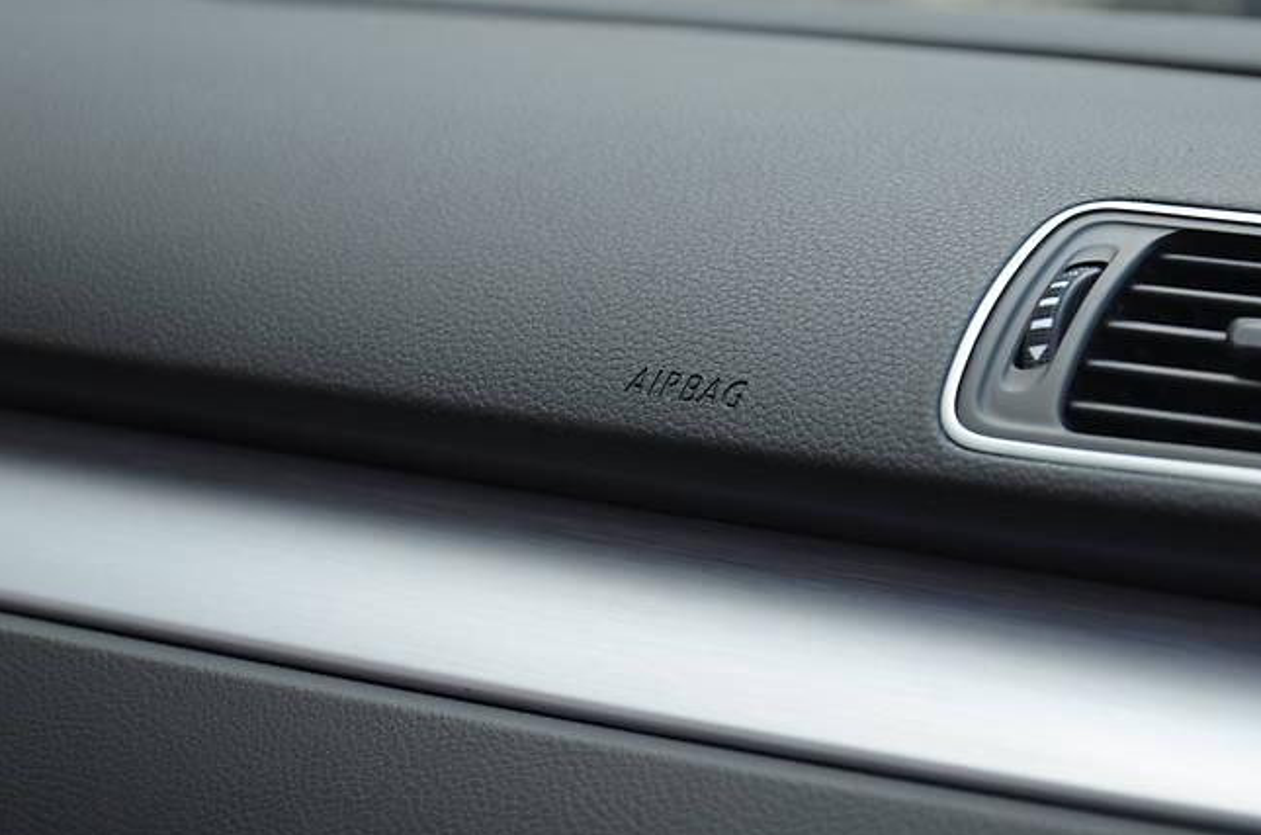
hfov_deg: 14.7
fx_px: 4880
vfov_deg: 9.8
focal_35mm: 140
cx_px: 655
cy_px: 346
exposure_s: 1/125
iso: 200
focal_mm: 75
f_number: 5.6
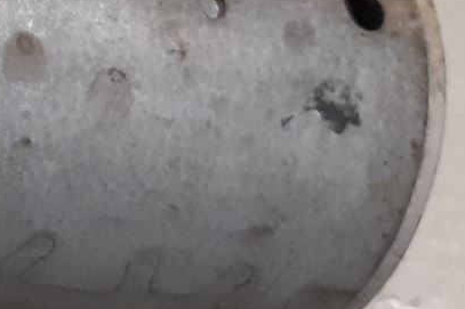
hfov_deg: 13.1
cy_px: -44
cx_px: -468
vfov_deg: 10.0
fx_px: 1756
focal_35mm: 136
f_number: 1.7
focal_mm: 3.93
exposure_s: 1/50
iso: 200
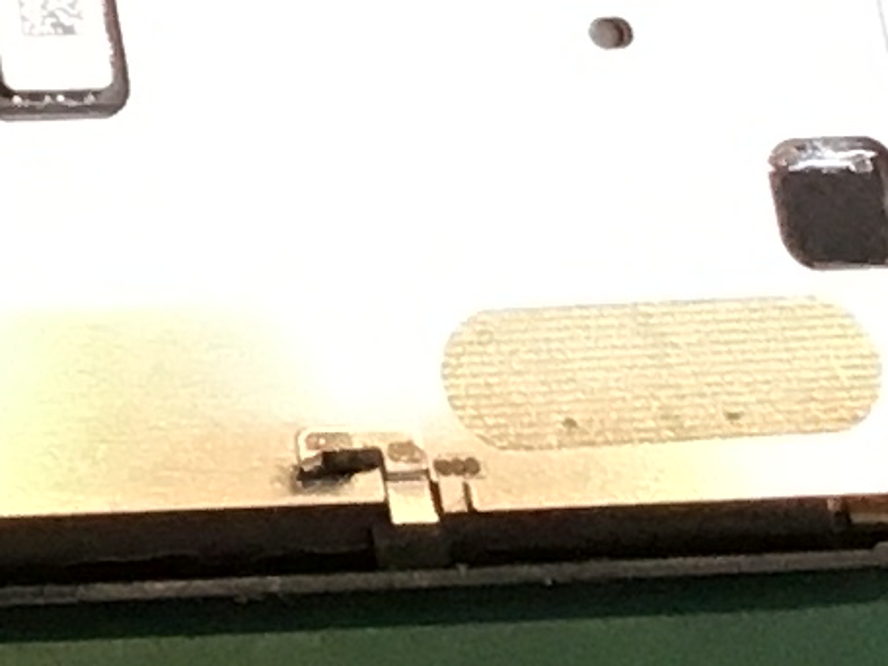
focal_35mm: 222
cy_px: -1219
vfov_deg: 6.2
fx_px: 5695
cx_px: -1589
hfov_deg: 7.9
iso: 64
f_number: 2.4
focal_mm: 3.3
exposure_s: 1/30
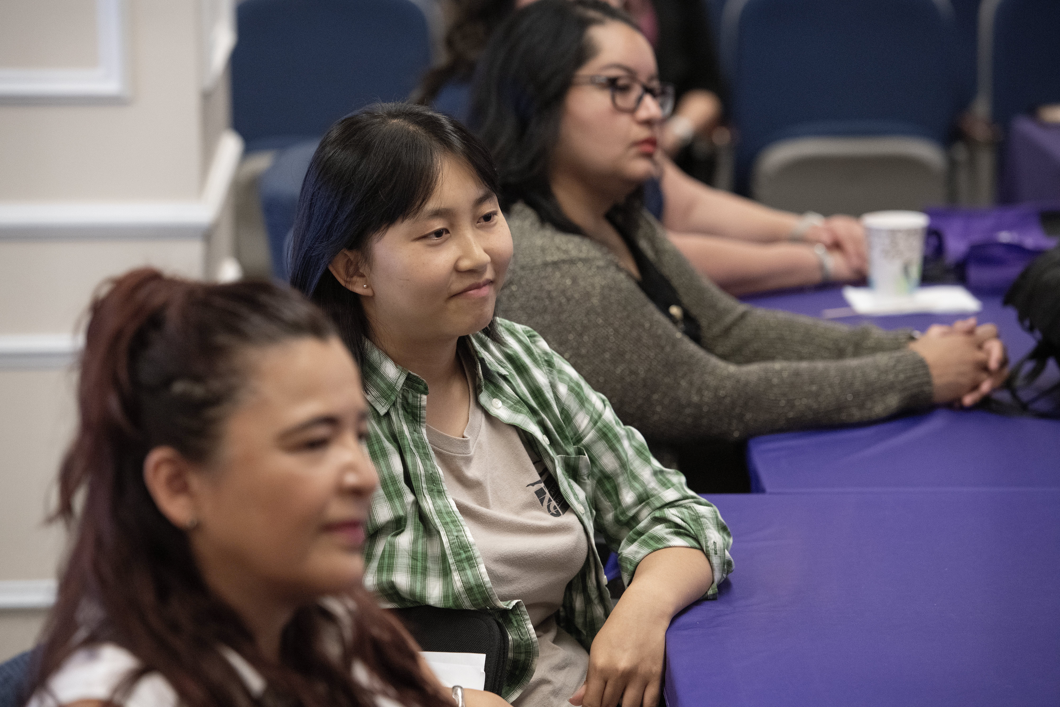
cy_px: 354
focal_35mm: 135
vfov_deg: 10.2
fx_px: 3975
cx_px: 530
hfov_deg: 15.2
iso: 3200
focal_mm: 135
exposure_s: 1/125
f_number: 4
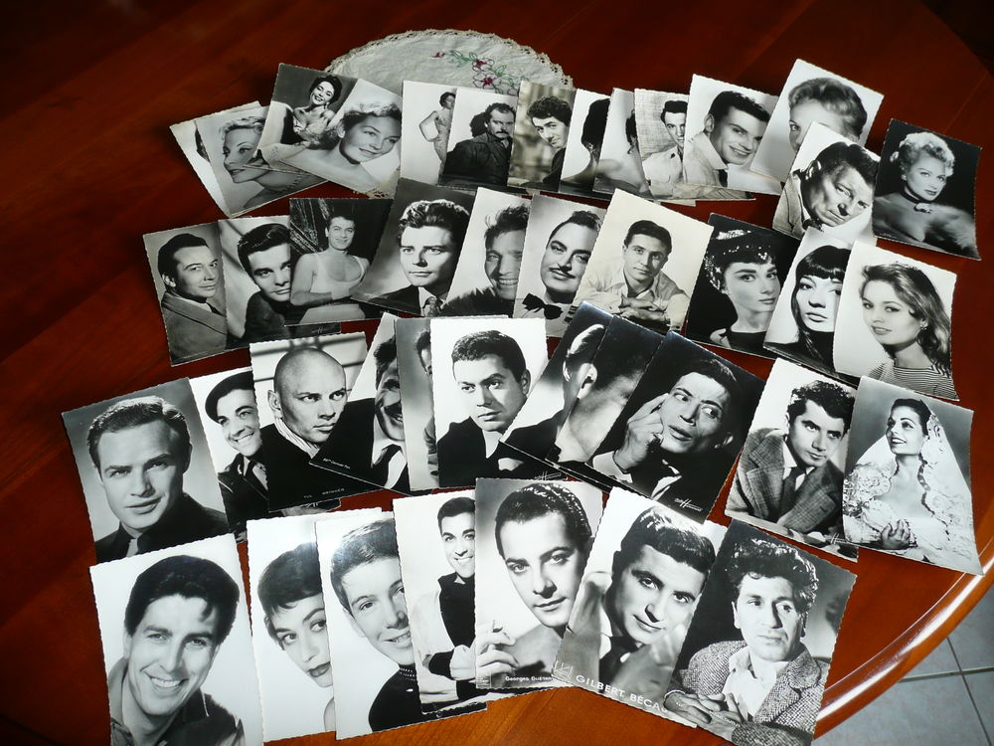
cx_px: 497
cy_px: 373
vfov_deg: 49.7
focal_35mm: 28
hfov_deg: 63.4
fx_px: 804
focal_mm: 4.6
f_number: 3.3
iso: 100
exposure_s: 1/30
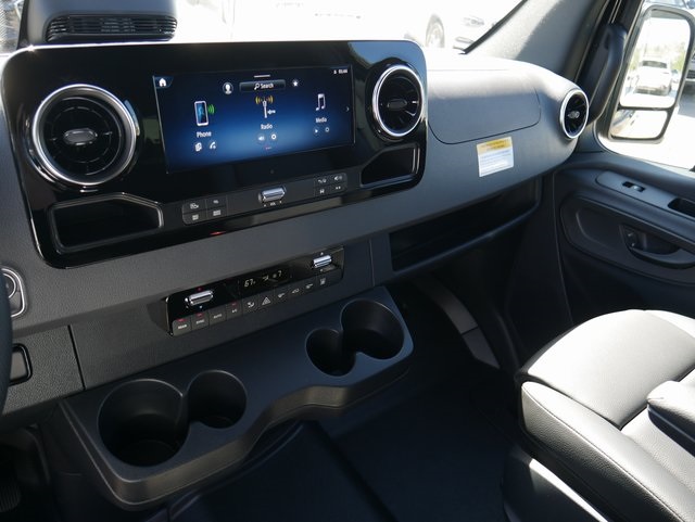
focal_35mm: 28
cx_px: 348
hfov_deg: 63.4
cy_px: 261
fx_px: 563
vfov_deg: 49.8
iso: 200
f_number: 3.5
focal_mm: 14
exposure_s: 1/100
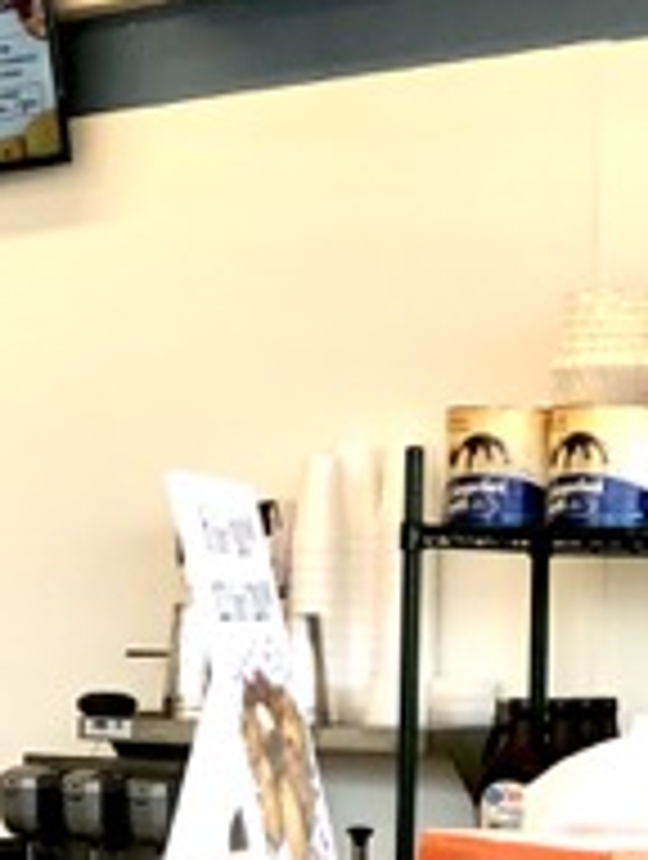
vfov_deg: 16.7
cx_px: -747
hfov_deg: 11.2
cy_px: 653
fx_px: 2911
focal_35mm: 117
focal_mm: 3.99
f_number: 1.8
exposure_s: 1/122
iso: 20
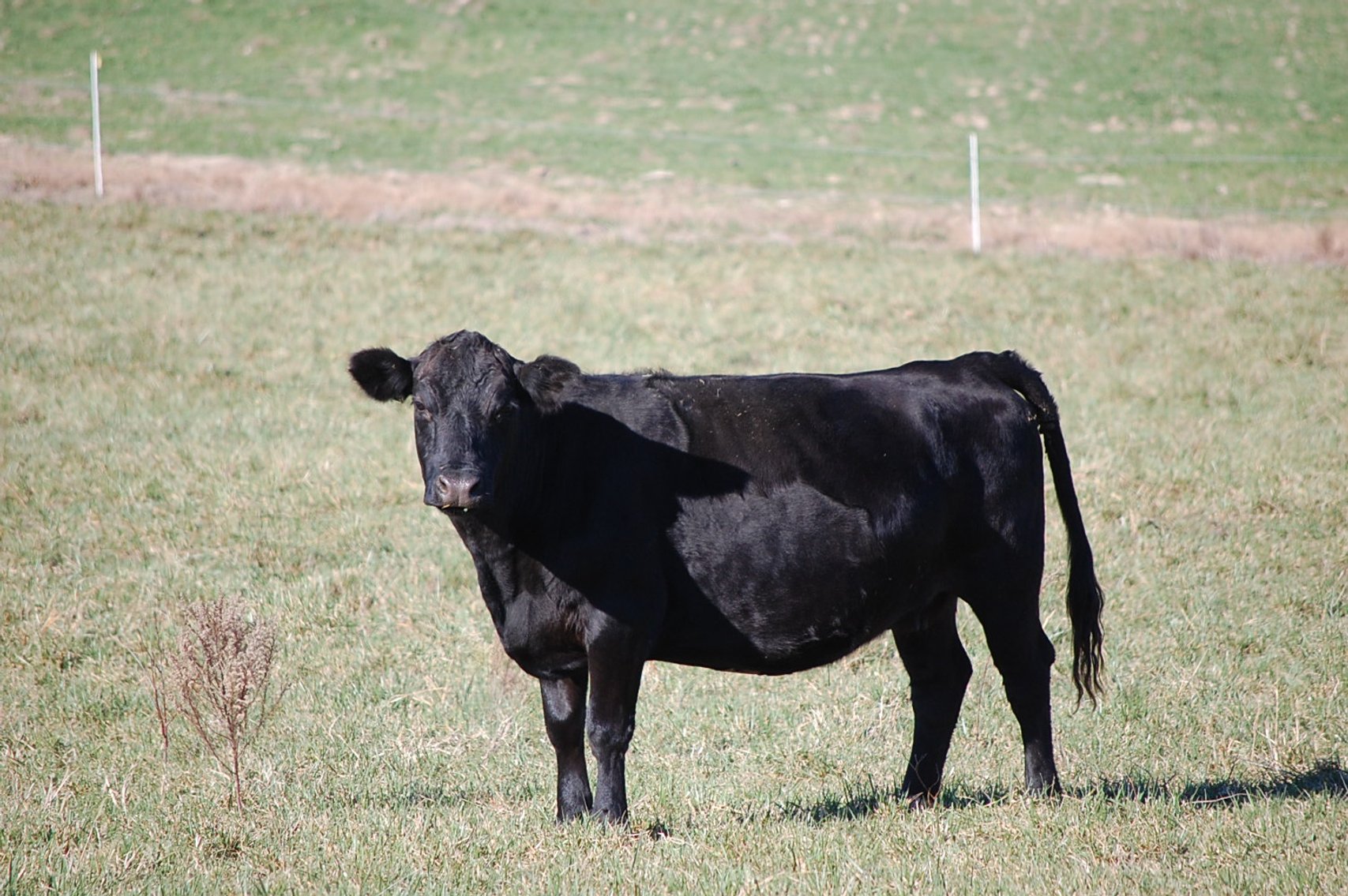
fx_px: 10662
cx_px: 674
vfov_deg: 4.8
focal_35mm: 285
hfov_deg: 7.2
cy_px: 448
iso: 400
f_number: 5.6
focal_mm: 190
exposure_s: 1/640
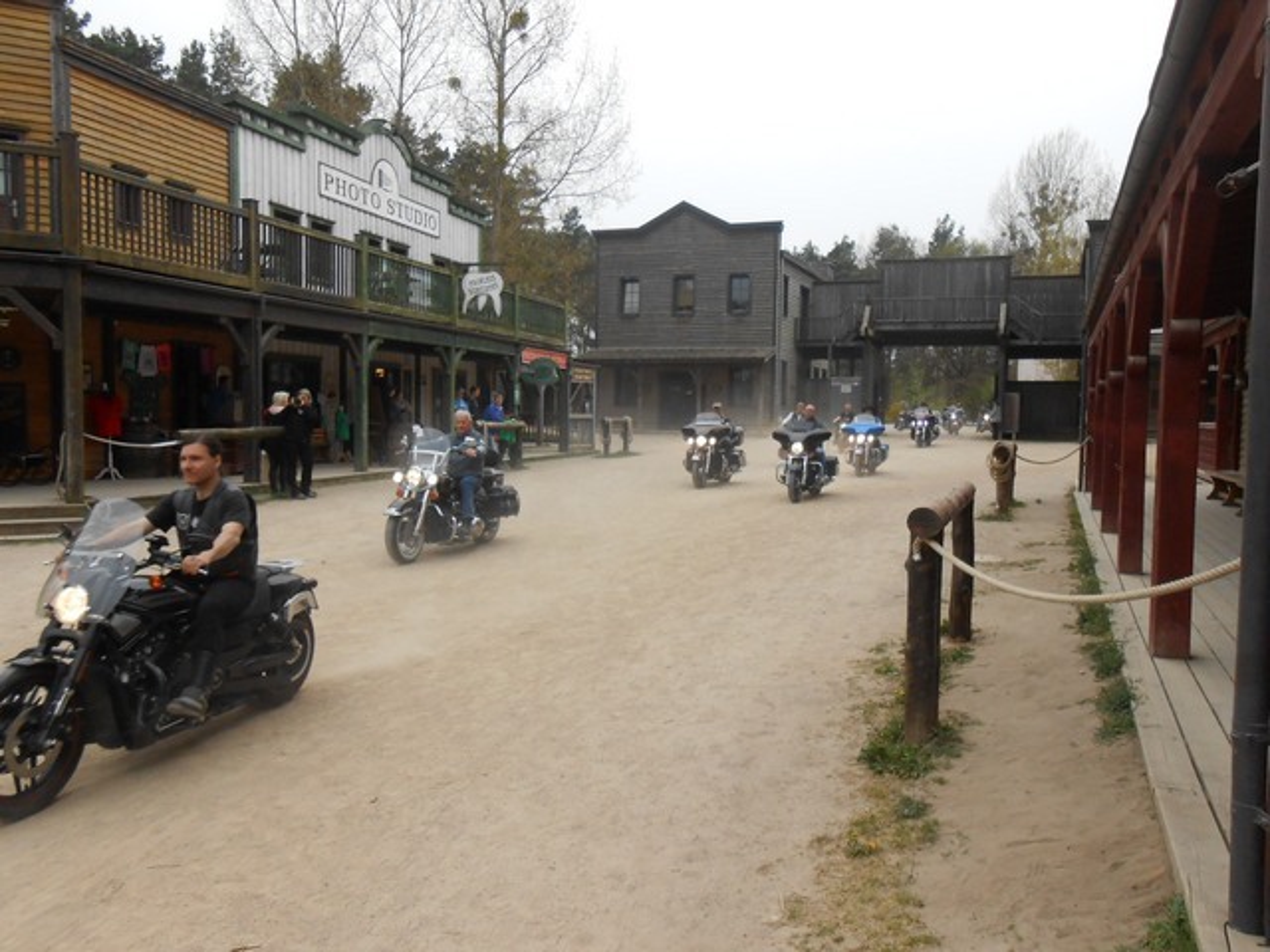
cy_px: 476
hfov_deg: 60.0
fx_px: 1101
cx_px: 635
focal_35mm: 30
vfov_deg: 46.8
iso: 200
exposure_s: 1/250
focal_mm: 5.3
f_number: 3.8
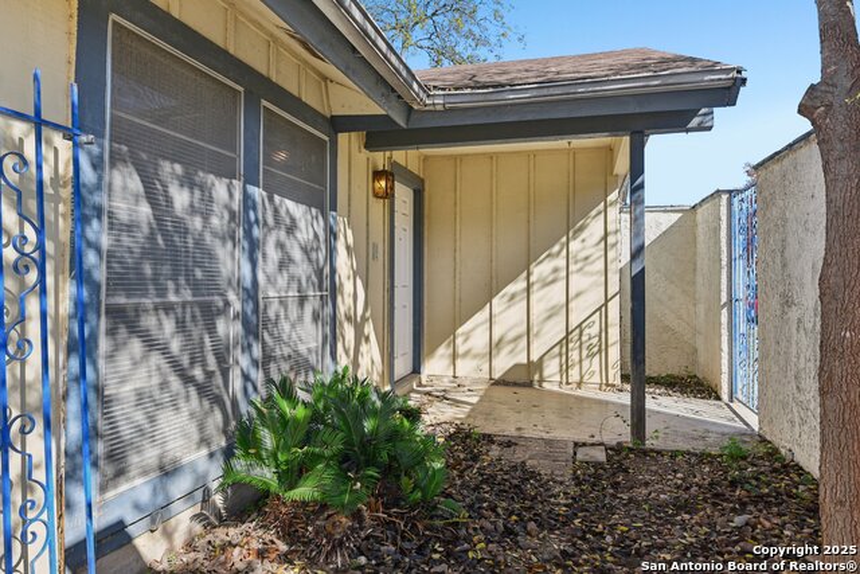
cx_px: 430
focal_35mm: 23
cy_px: 287
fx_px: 550
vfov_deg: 55.1
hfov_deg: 76.1
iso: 400
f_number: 8
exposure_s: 1/250
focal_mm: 23
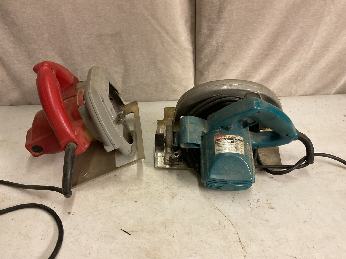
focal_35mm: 29
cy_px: 130
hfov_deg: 61.7
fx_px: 290
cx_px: 173
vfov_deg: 48.2
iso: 200
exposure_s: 1/40
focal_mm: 3
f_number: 1.8
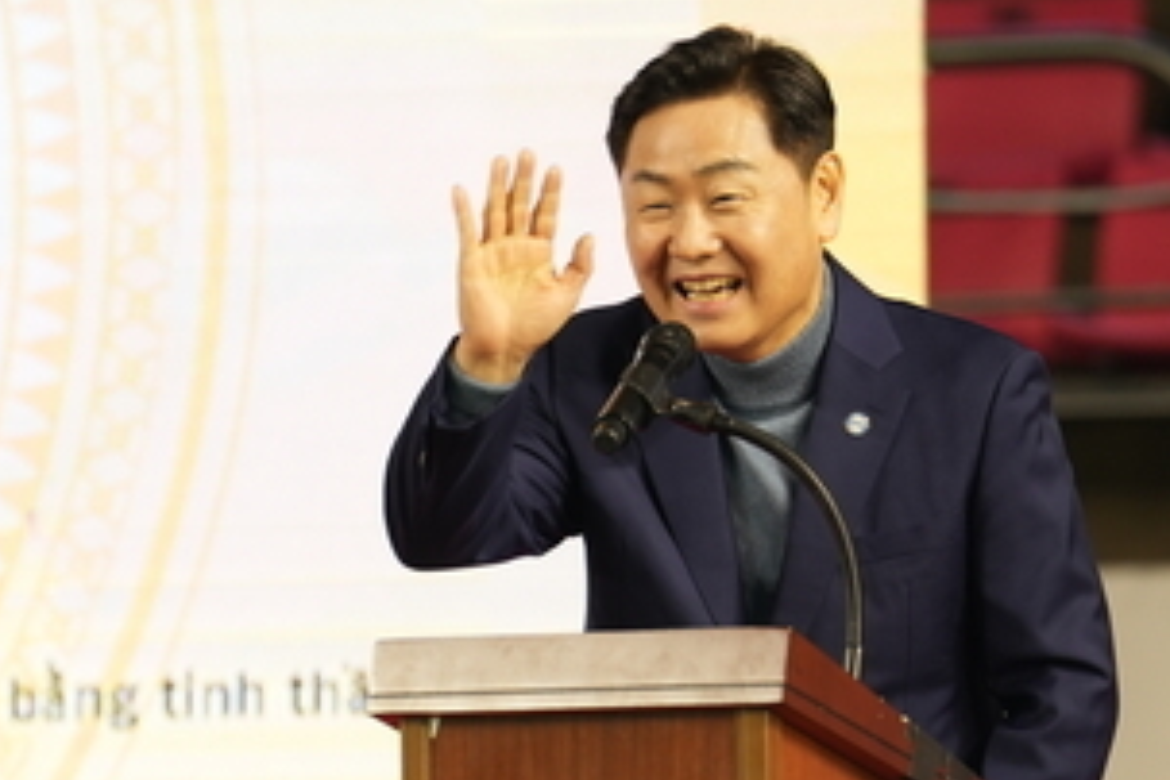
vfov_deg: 2.7
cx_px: 405
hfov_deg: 4.1
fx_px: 16314
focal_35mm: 502
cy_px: 442
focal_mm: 200
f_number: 3.2
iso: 500
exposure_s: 1/200
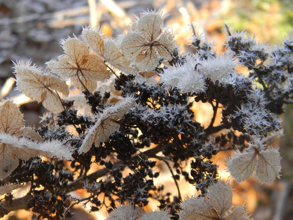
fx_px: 423
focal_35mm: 50
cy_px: 110
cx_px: 146
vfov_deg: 29.1
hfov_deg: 38.2
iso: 80
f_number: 4.3
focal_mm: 12.2
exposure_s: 1/66.1
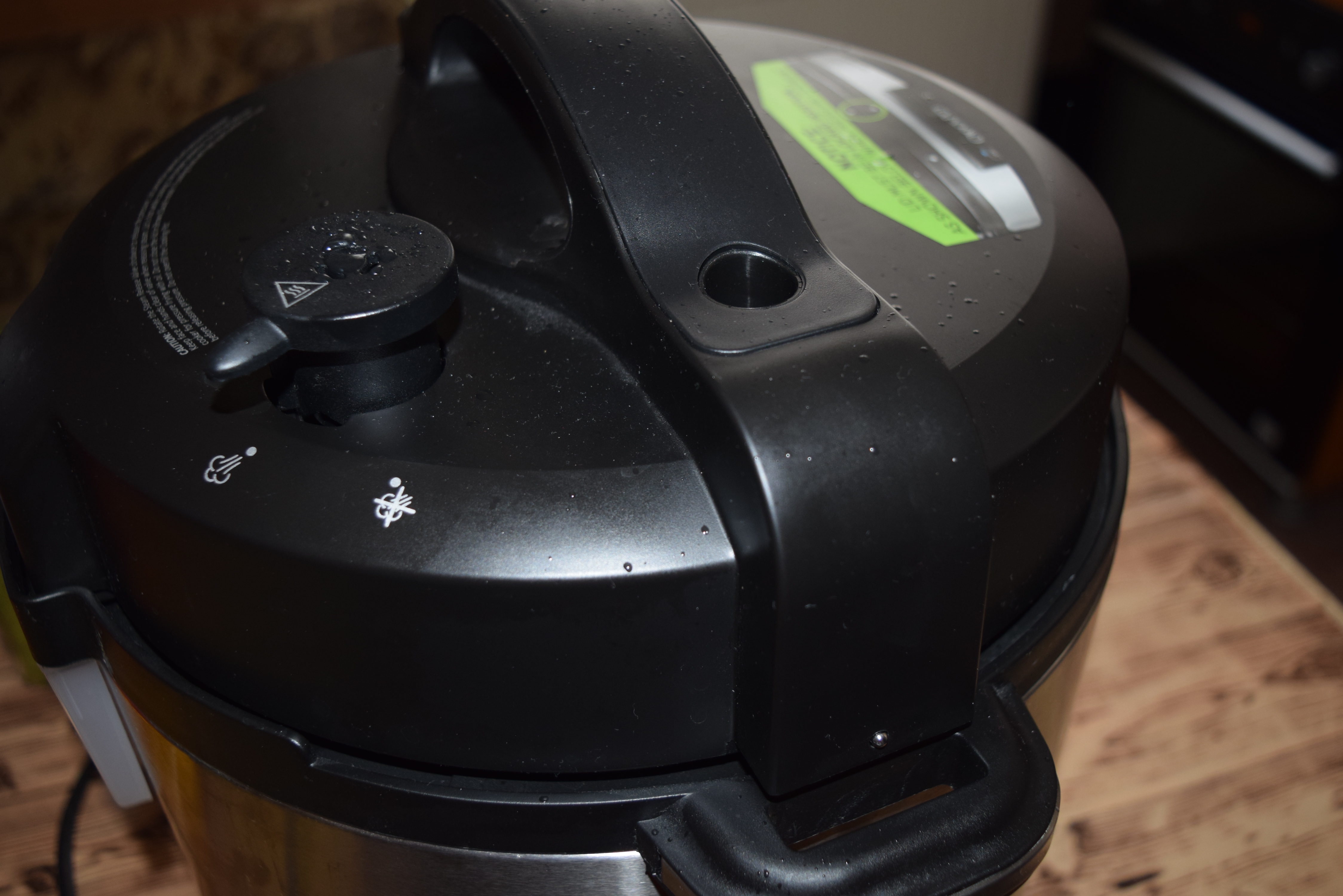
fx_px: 1343
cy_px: 448
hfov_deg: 53.1
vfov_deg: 36.9
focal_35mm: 36
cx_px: 672
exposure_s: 1/60
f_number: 4
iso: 500
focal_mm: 24
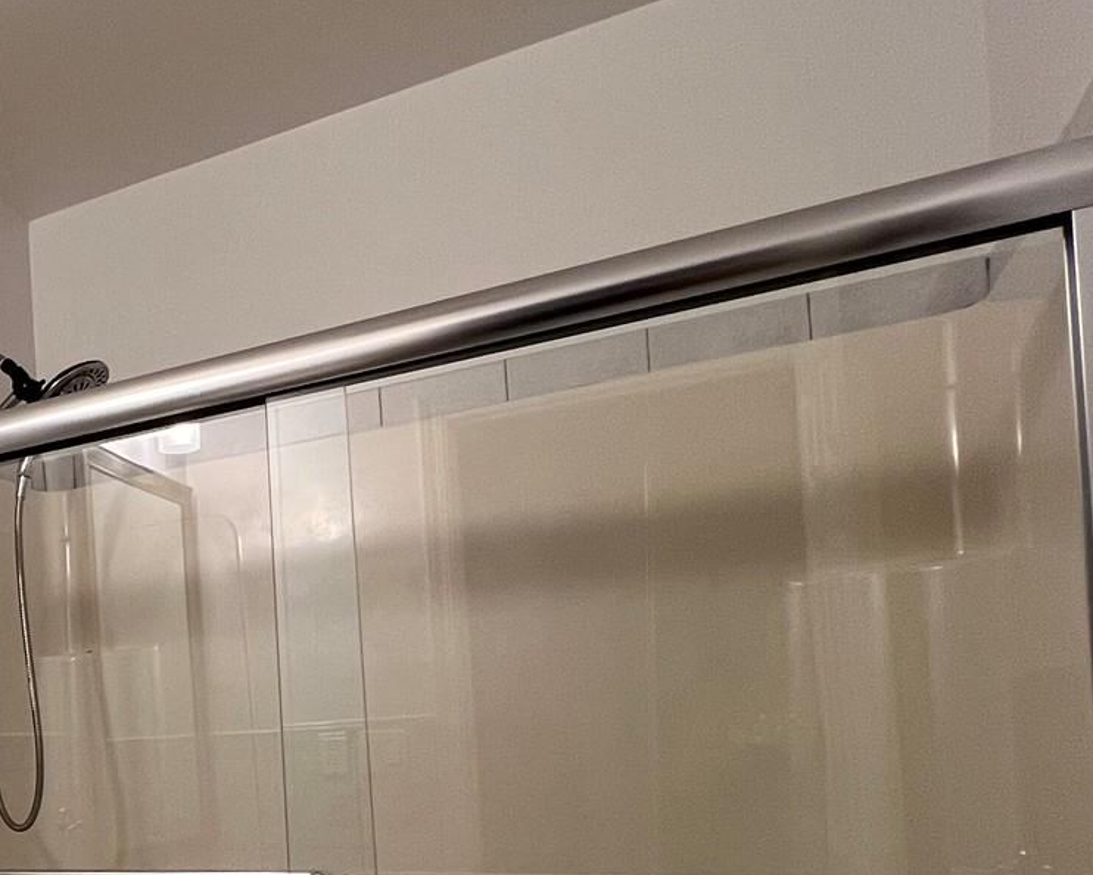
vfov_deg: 39.8
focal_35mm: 35
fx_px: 1132
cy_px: 748
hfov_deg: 38.8
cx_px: -200
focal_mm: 1.57
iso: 125
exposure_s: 1/120
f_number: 1.8
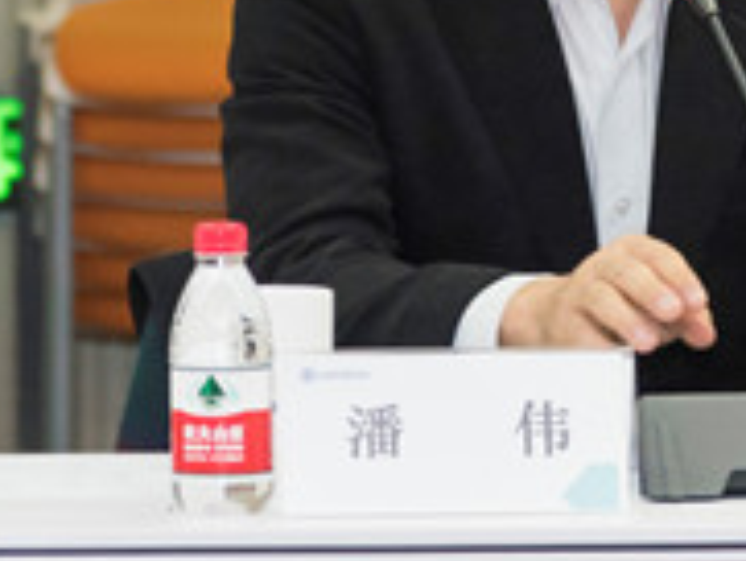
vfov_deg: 4.7
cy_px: -101
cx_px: 577
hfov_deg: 6.2
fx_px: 6879
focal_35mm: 319
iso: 1600
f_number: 4
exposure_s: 1/125
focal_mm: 120
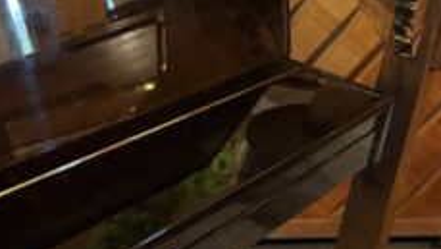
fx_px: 948
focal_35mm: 81
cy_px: 163
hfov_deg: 24.7
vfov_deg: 14.9
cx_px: -22
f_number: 1.6
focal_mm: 5.96
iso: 640
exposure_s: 1/25
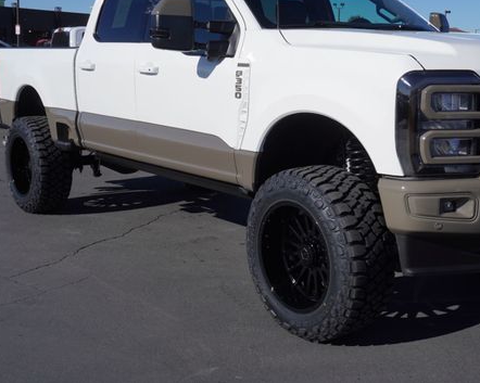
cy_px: 153
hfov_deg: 37.8
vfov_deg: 30.7
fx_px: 696
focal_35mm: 49
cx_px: 305
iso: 100
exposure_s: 1/400
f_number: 8
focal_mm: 24
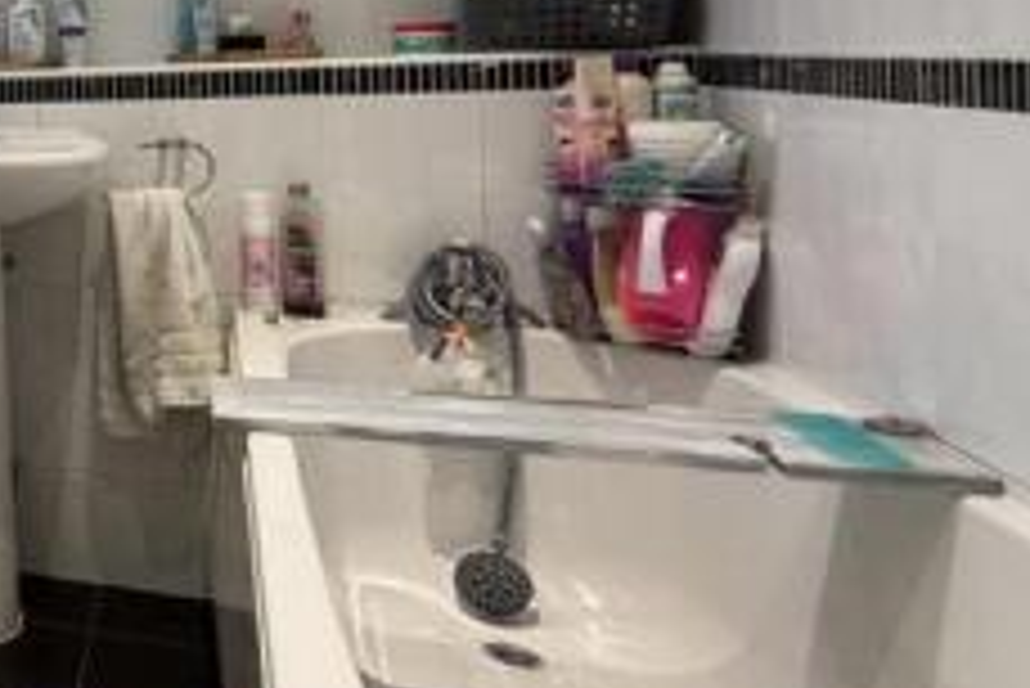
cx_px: -236
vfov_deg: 34.2
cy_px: 83
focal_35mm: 37
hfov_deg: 37.5
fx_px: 1059
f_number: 2.2
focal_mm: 2.22
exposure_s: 1/100
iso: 320
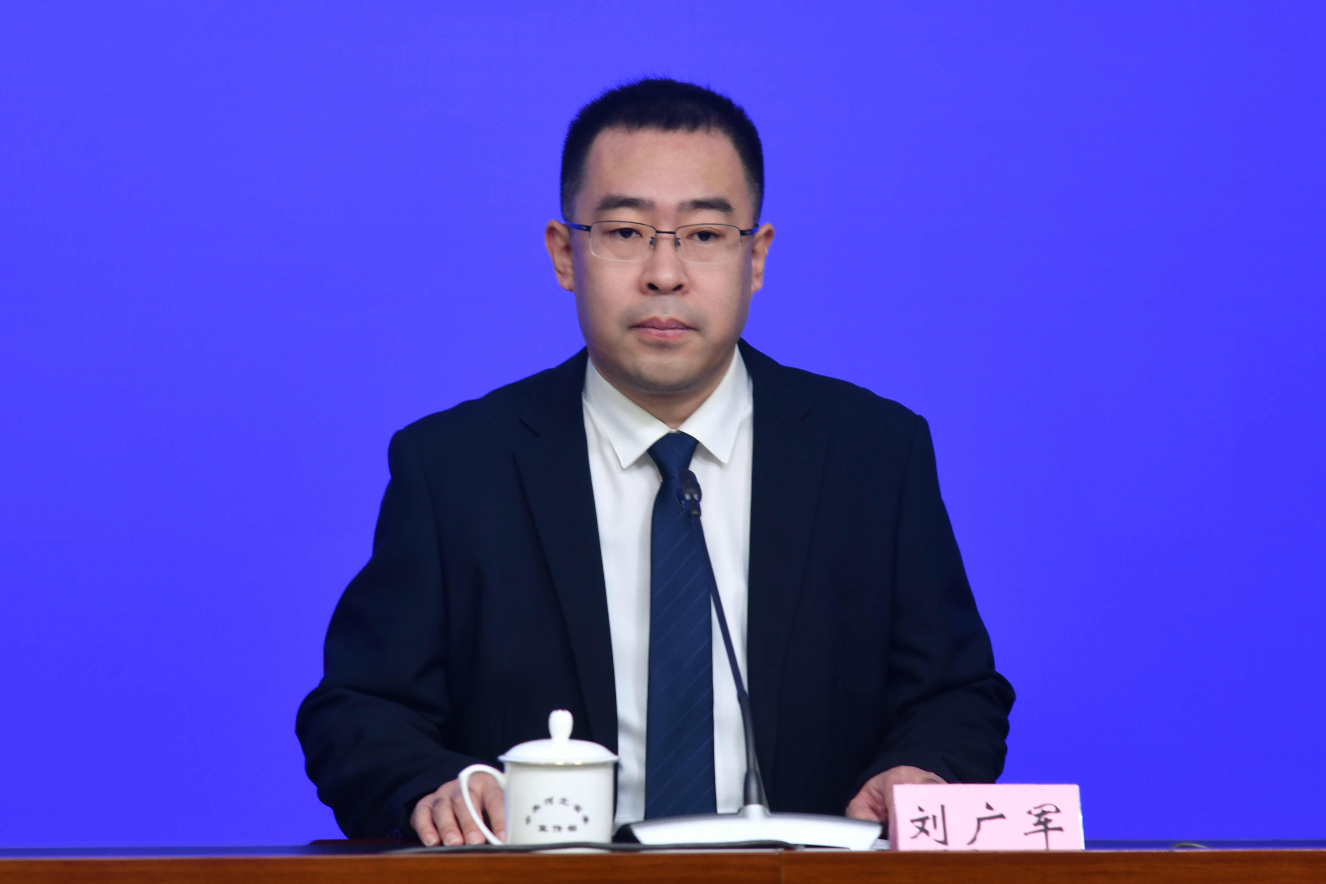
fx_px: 4420
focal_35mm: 120
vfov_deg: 11.4
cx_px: 663
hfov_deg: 17.1
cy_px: 442
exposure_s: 1/80
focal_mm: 120
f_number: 4
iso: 320
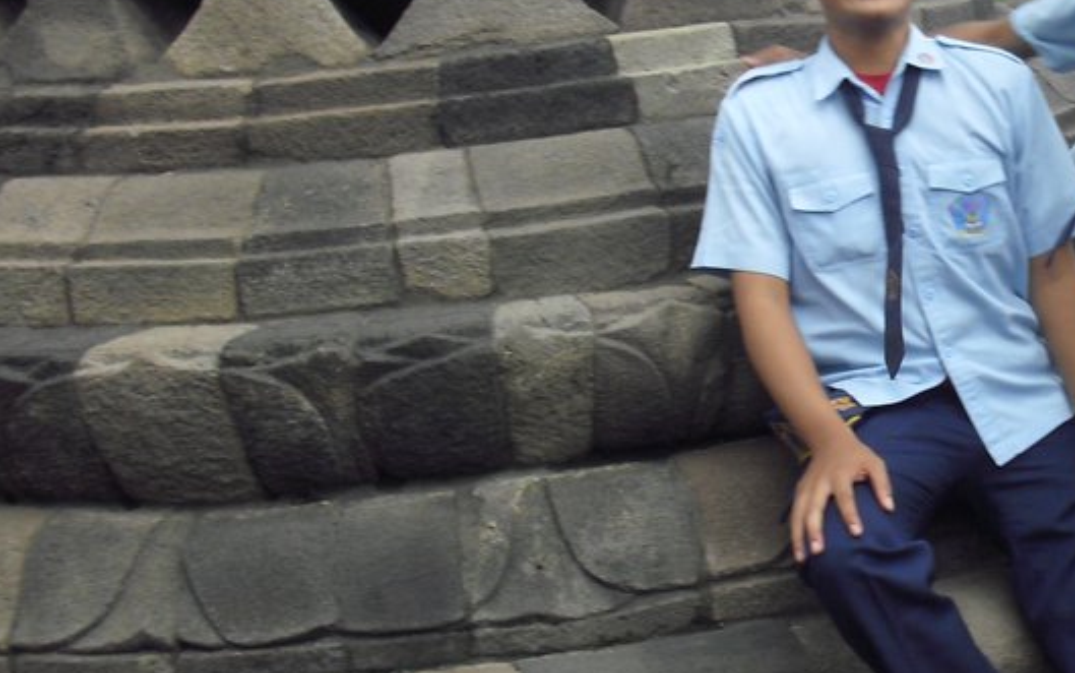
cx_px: 1032
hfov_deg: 25.4
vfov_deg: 16.7
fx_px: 2286
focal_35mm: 78
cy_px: 295
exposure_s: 1/60
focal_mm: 6.2
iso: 100
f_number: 8
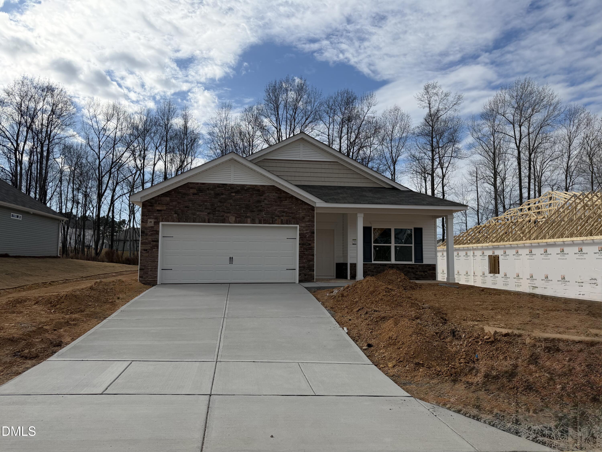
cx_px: 301
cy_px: 226
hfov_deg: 71.6
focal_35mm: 24
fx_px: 417
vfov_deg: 56.8
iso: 100
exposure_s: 1/10309
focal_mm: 6.76
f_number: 1.78
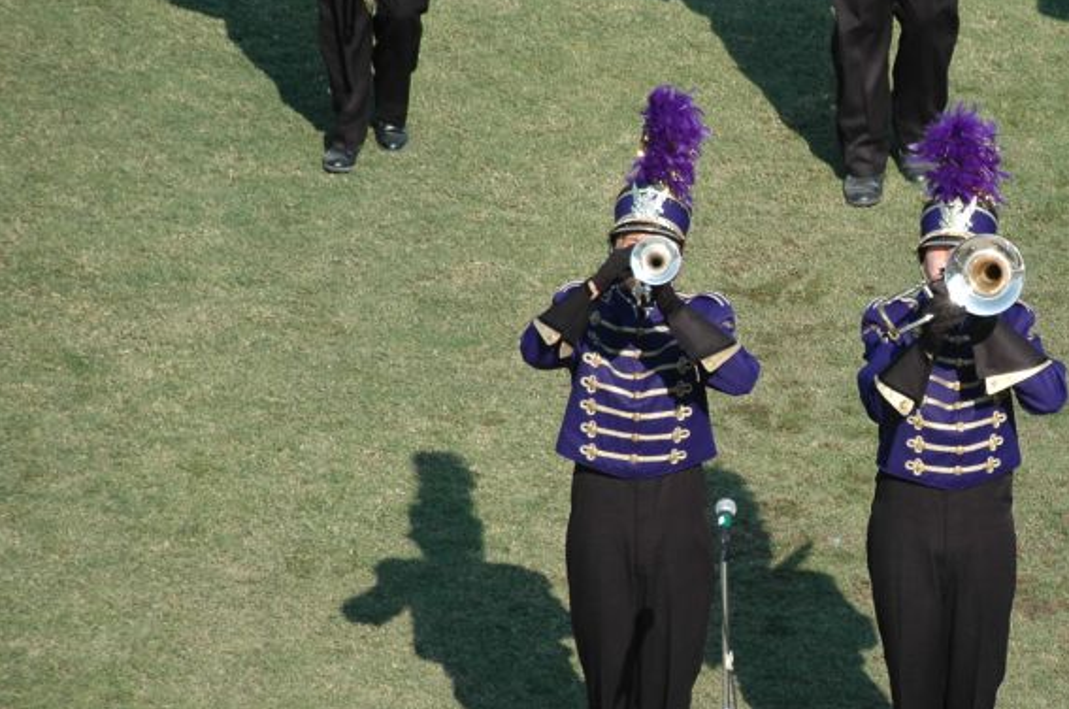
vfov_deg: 2.5
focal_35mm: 542
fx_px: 16067
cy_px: 390
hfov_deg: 3.8
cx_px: 903
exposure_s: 1/500
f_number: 5.6
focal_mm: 200
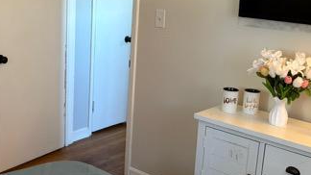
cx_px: 116
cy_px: 70
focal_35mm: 56
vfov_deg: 21.4
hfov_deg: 37.0
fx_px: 462
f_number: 1.6
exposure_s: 1/60
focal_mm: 5.96
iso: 250
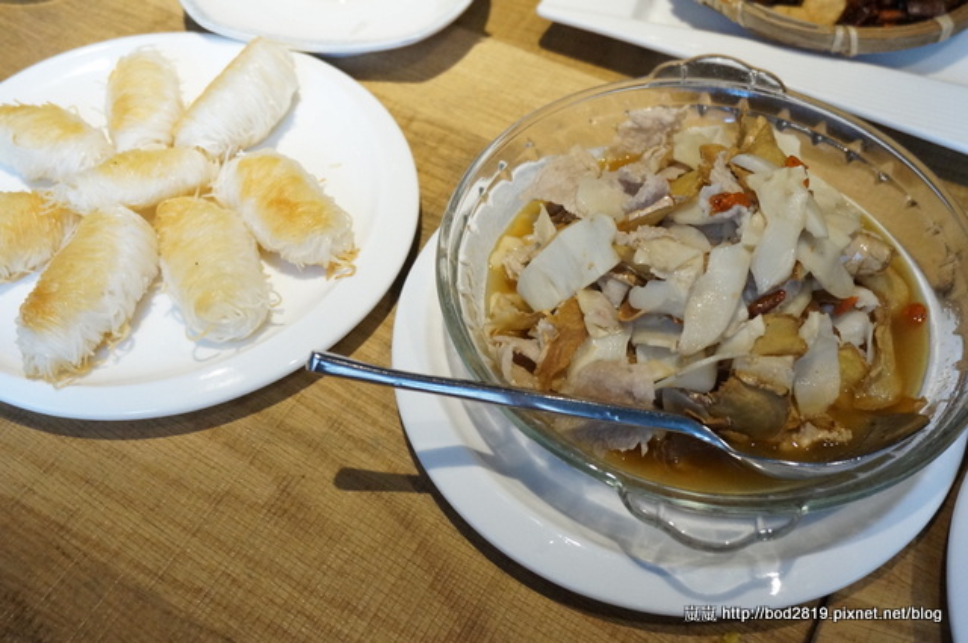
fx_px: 1047
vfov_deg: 34.1
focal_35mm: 39
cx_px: 484
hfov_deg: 49.6
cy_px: 322
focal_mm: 26
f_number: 4.5
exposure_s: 1/500
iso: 3200
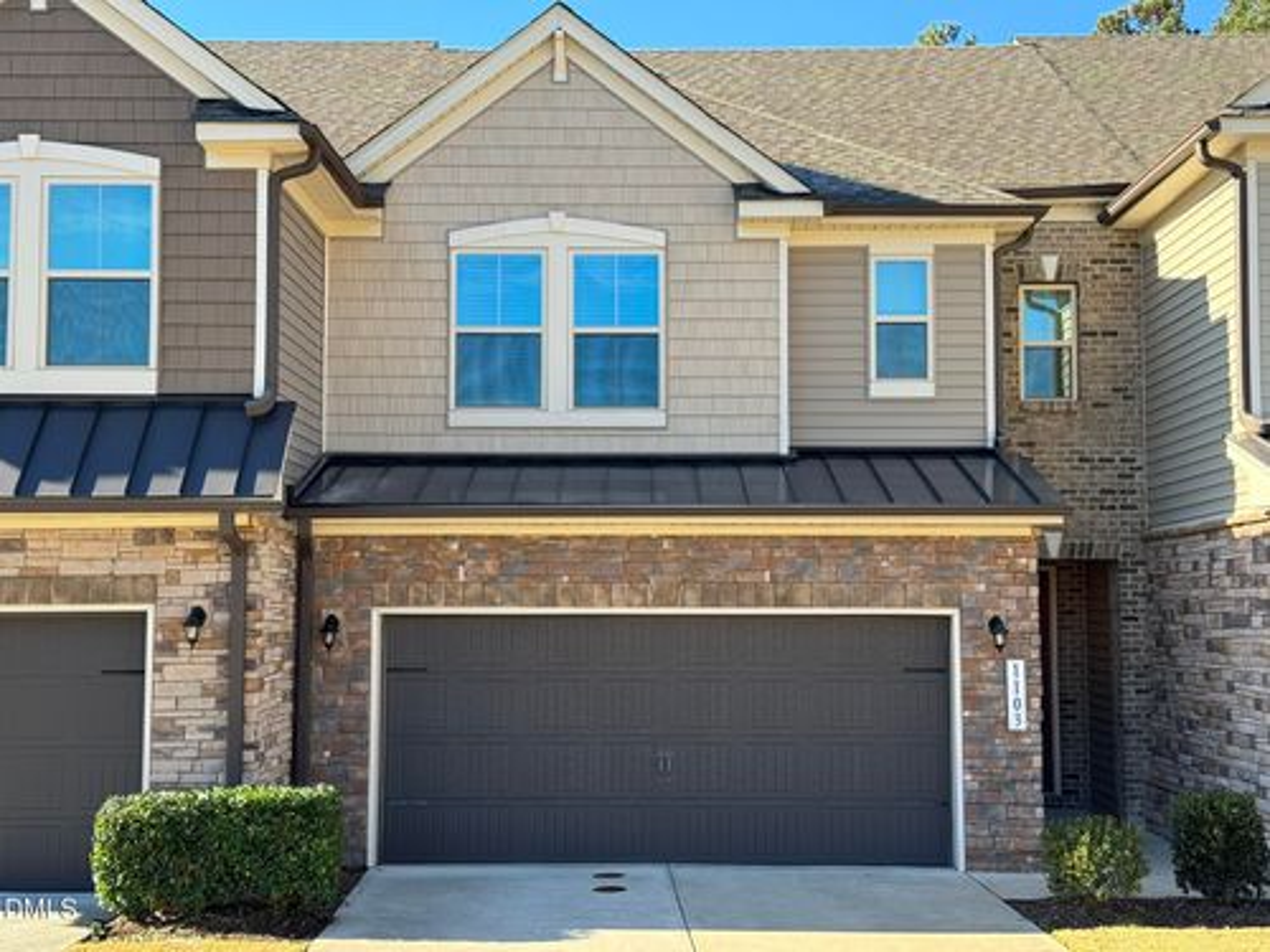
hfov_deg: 39.7
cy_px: 476
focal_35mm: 48
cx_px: 635
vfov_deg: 30.3
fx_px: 1761
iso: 64
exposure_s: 1/792
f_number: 1.78
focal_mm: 6.86
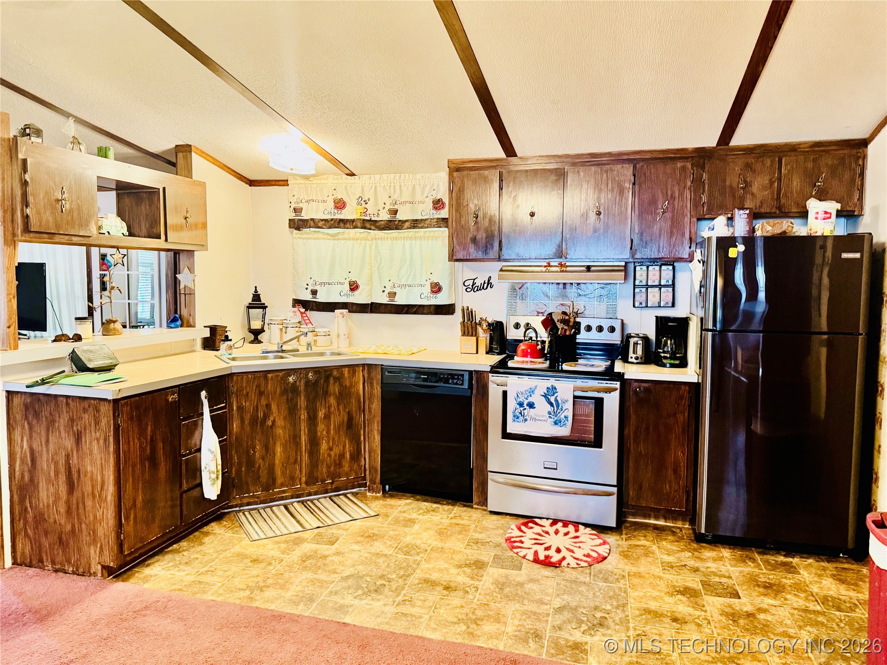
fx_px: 615
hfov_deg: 71.6
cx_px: 444
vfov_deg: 56.8
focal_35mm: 24
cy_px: 332
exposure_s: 1/60
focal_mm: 6.76
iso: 320
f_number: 1.78
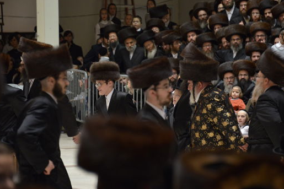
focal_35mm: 286
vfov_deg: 4.8
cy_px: 85
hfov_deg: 7.2
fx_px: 2255
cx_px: 169
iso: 2000
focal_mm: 230
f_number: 5.6
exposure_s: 1/125
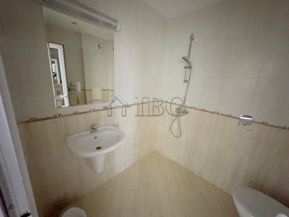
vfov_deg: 85.7
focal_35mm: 14
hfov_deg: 102.1
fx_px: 117
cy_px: 108
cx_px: 144
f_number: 2.2
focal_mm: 2.22
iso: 1600
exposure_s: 1/34
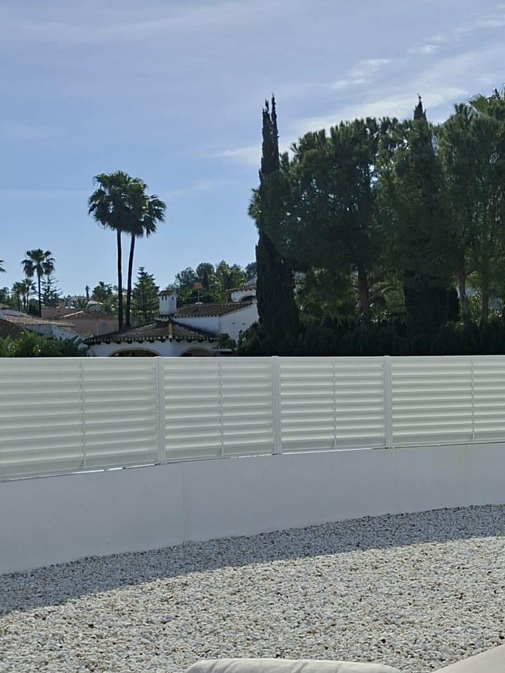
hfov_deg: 25.5
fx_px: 1070
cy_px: 393
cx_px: 480
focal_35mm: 55
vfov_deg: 34.9
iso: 50
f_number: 1.8
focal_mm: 5.54
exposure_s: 1/6410
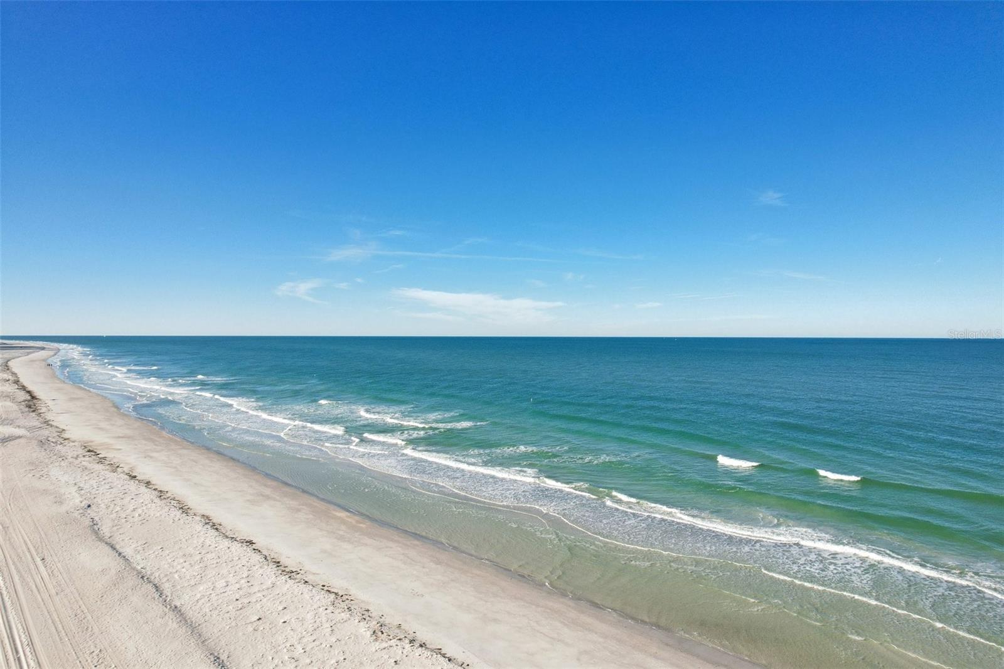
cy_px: 334
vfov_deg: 57.2
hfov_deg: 78.6
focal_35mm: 22
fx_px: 613
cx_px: 502
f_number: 2.8
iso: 100
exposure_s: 1/2000
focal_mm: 8.4
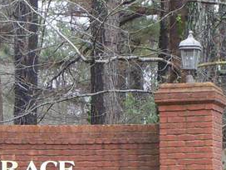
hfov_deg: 11.0
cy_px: 176
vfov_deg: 8.2
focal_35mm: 179
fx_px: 1169
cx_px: 88
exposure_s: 1/200
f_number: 3.6
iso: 400
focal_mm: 6.8
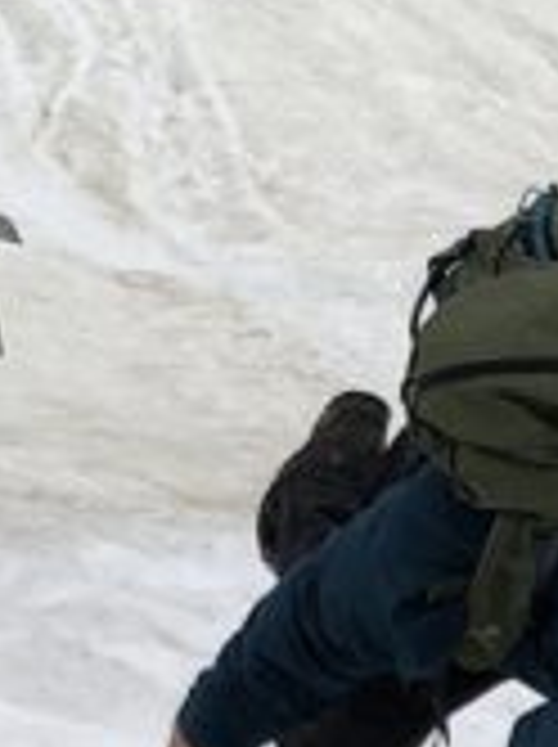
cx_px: 176
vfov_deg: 11.1
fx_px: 3728
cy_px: -279
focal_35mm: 173
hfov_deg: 8.6
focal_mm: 3.99
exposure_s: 1/3003
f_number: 1.8
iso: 25
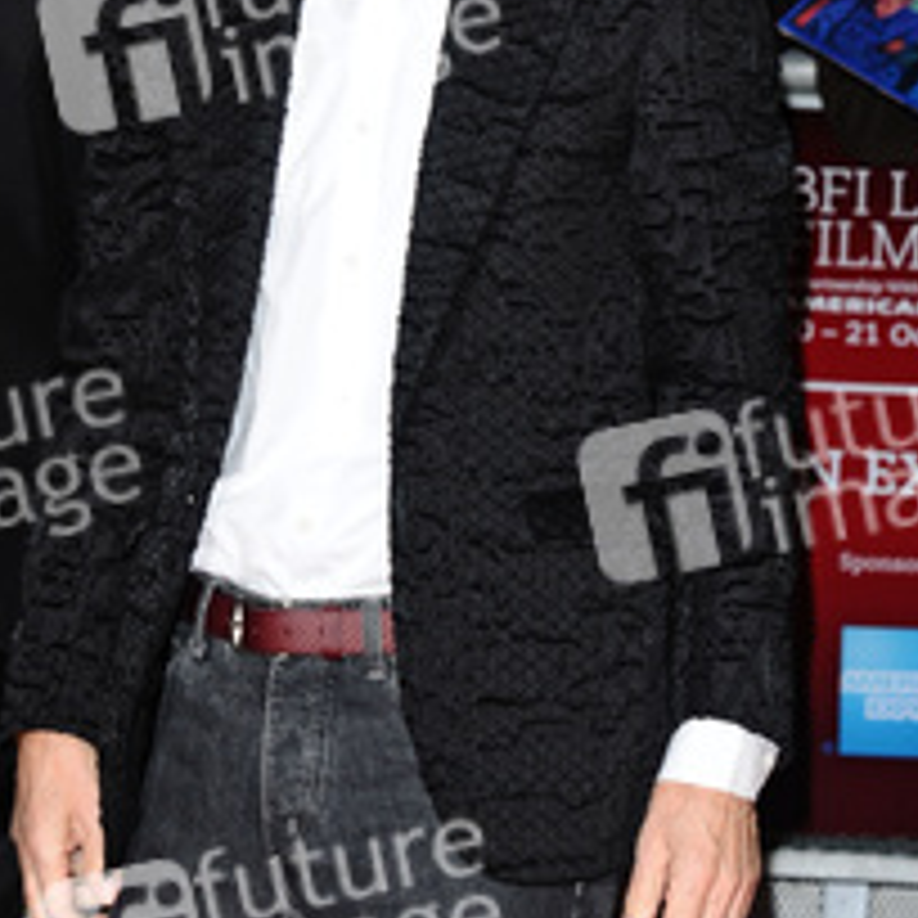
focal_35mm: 215
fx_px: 6451
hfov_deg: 8.1
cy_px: 252
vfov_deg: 8.1
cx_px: 403
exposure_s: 1/160
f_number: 4.5
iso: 320
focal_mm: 86
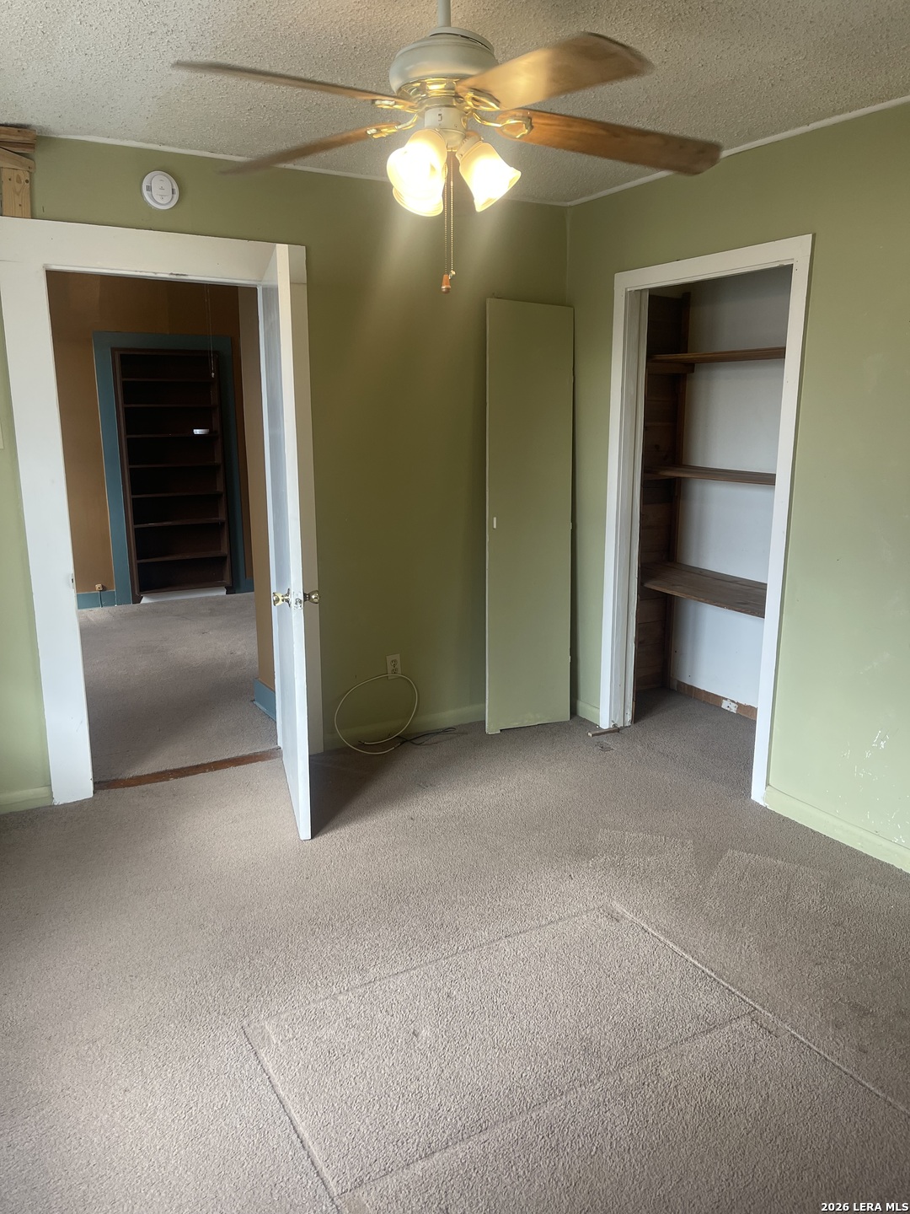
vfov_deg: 69.4
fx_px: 876
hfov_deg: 54.9
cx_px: 455
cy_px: 607
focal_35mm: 25
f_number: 1.6
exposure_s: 1/60
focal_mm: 5.1
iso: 80
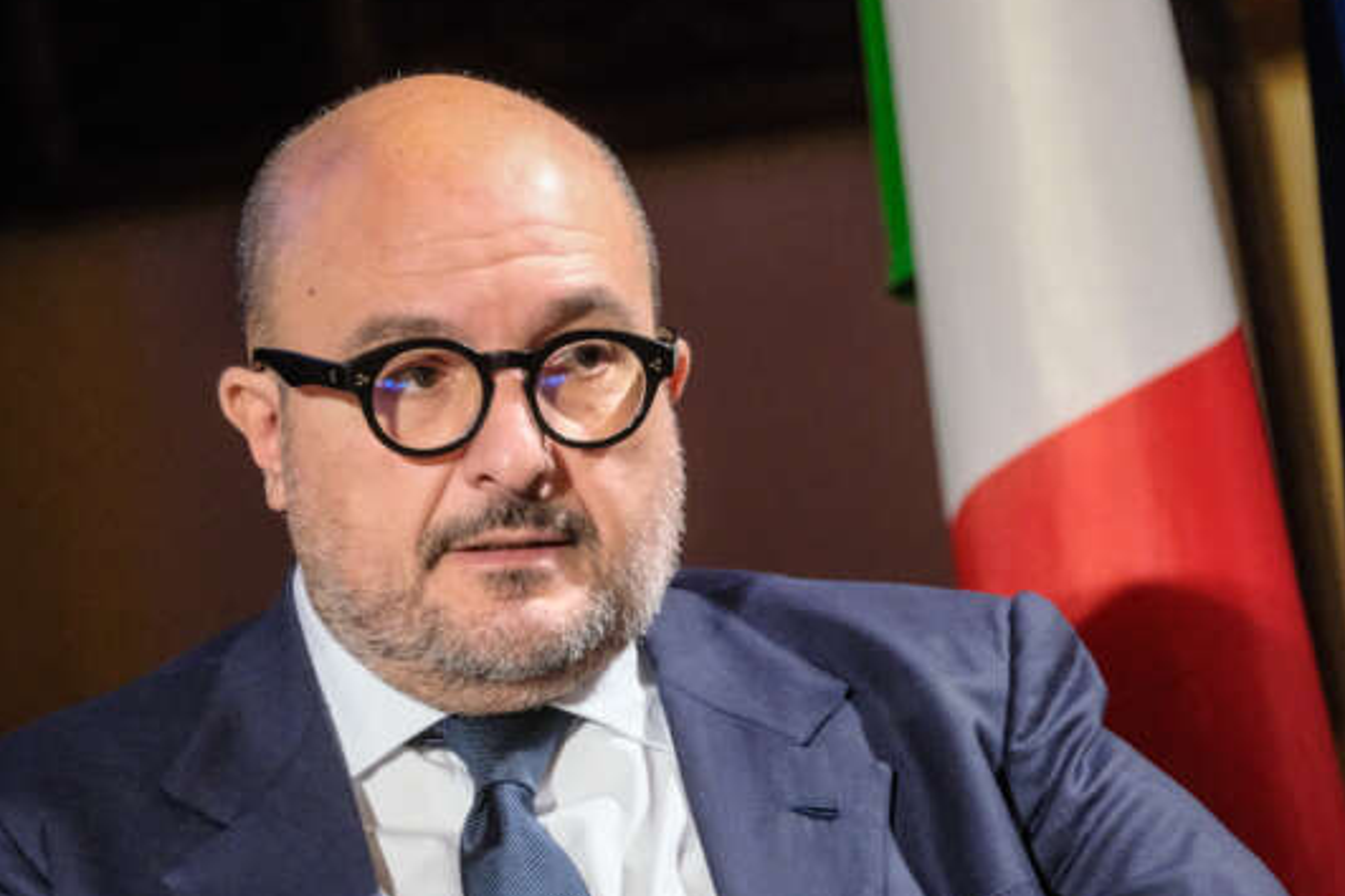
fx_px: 17782
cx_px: 616
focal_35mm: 476
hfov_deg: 4.3
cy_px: 408
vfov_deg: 2.9
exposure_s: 1/125
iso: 8000
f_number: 5.2
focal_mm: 280.4
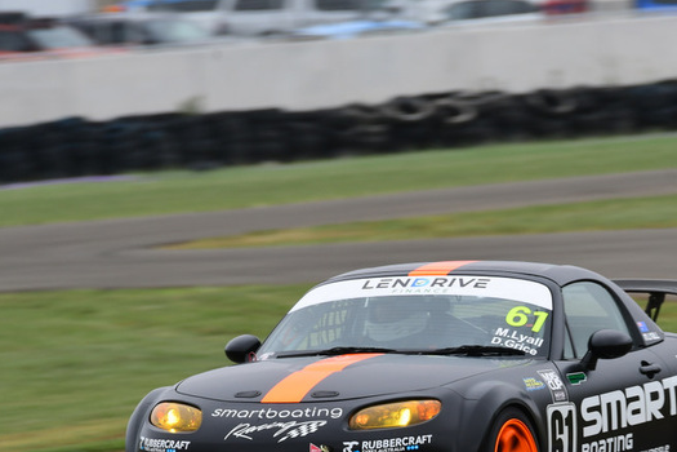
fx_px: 17206
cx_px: 491
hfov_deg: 2.3
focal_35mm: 915
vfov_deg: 1.5
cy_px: 332
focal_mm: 400
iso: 160
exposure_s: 1/160
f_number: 10
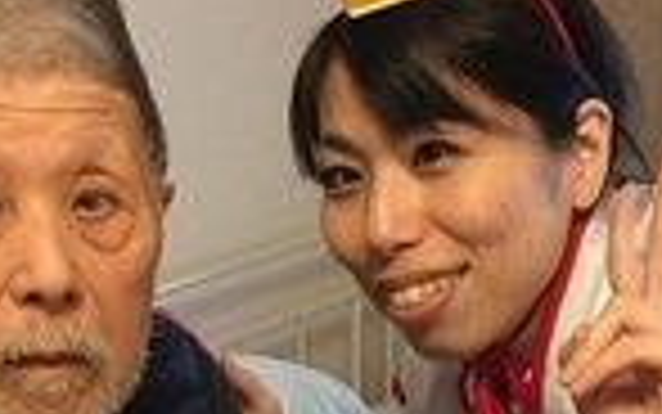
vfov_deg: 13.9
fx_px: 1660
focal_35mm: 92
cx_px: 351
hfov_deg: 22.5
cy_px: 477
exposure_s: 1/24
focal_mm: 3.3
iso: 125
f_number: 2.4
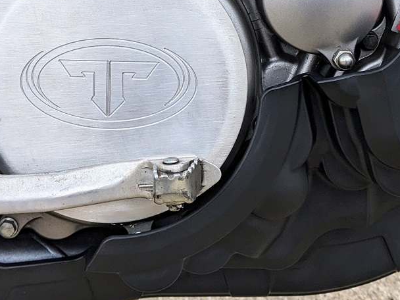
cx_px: 161
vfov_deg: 19.9
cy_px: -25
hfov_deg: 27.3
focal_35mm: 71
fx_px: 820
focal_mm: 4.38
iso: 48
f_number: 1.73
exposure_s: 1/70.7
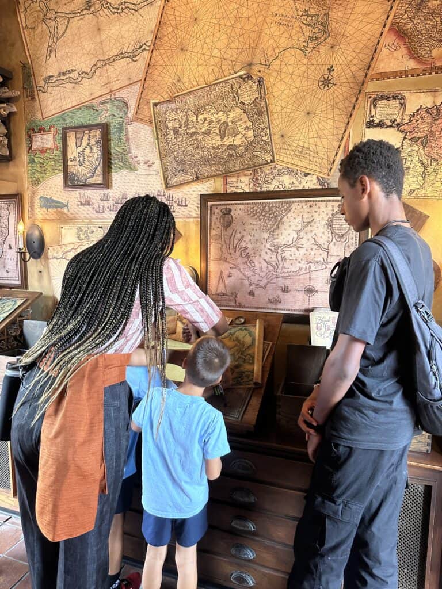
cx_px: 221
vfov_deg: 71.6
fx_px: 409
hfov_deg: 56.8
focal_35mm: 24
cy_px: 294
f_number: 1.78
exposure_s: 1/64
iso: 250
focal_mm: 6.86
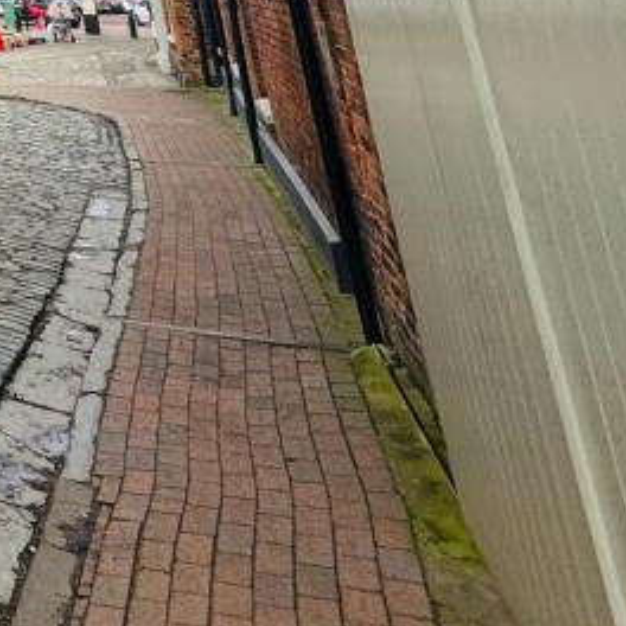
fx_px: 982
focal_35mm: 48
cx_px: -560
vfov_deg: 27.2
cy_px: -261
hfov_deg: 20.7
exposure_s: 1/687
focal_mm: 2.22
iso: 50
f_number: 2.2
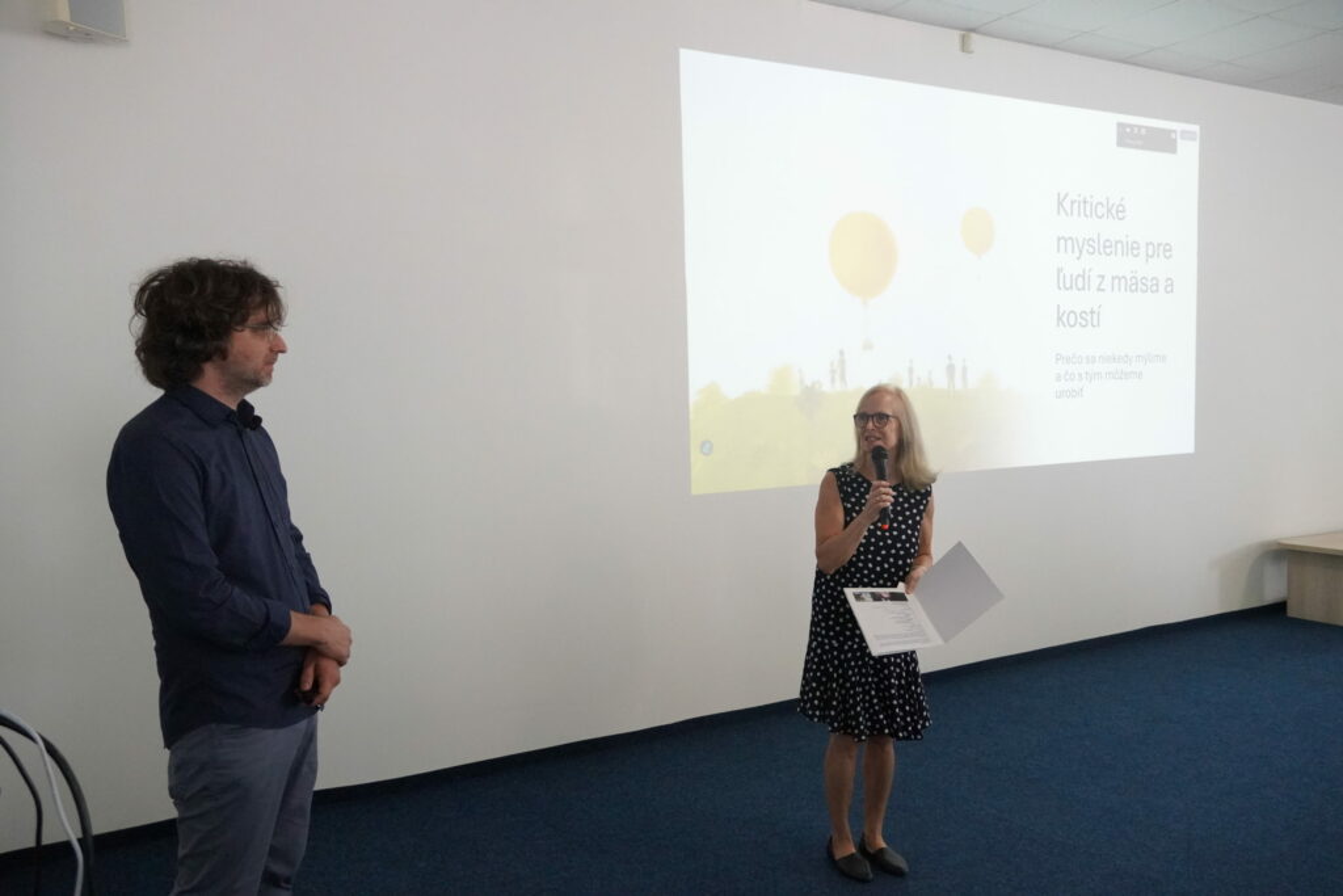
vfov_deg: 43.6
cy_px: 448
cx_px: 672
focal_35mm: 30
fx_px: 1119
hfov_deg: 61.9
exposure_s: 1/160
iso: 4000
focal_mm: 20
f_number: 4
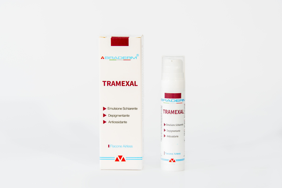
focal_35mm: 123
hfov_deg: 16.7
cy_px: 94
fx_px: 963
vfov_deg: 11.1
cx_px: 141
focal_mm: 82
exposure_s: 1/200
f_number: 5.6
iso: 100
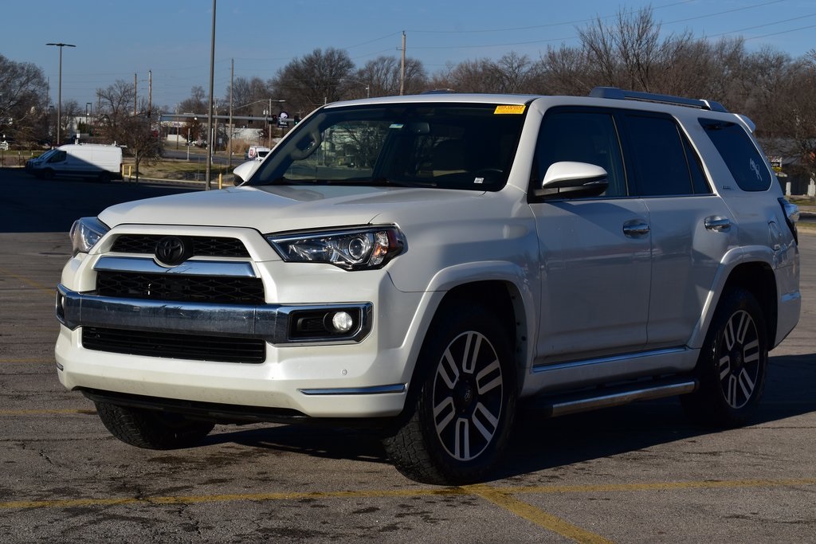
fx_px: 1700
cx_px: 408
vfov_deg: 18.2
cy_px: 272
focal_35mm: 75
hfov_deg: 27.0
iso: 220
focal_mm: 50
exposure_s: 1/500
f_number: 11
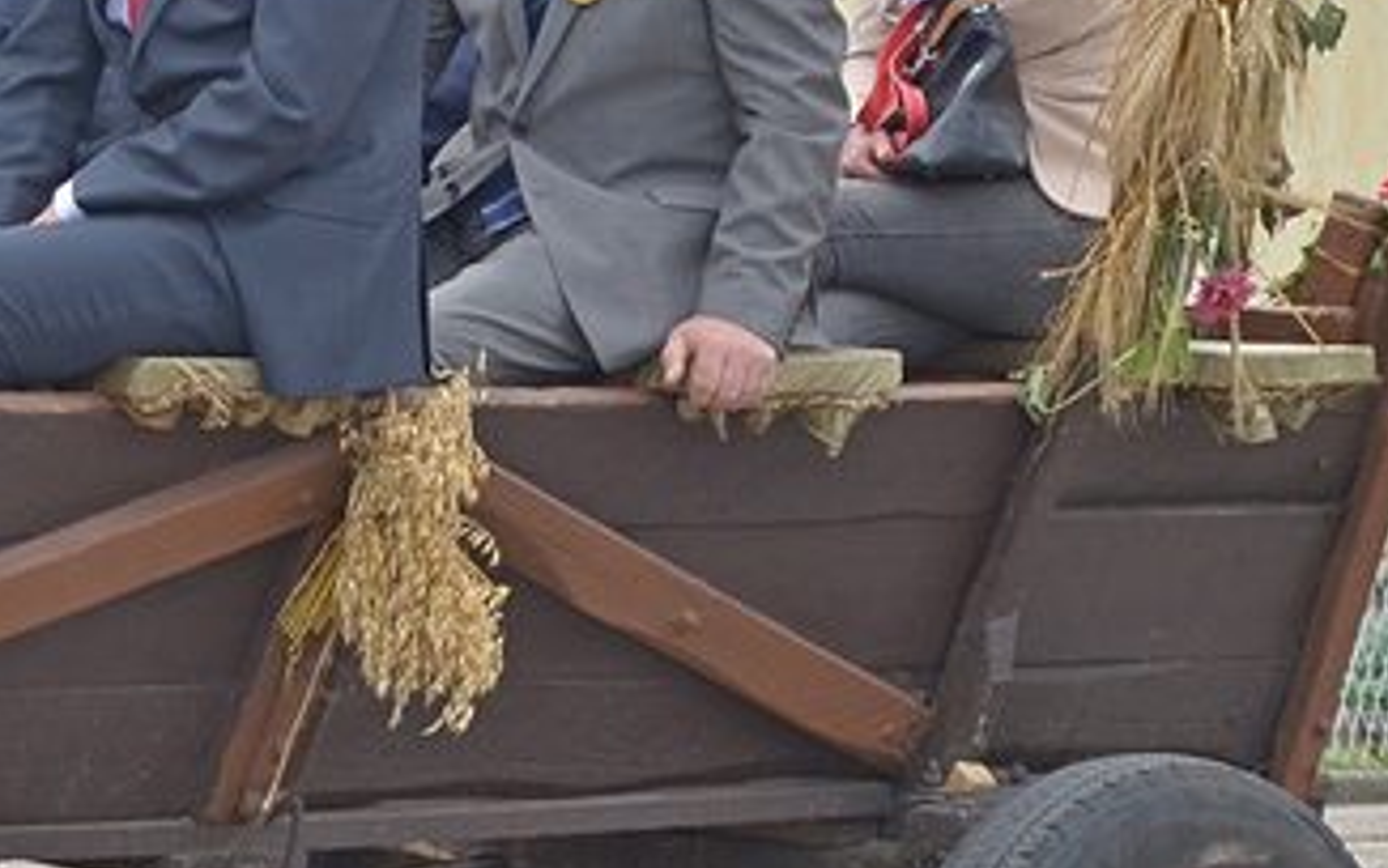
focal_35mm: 207
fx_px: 7833
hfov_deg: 10.0
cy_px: -160
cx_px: -243
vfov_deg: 6.3
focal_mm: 52
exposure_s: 1/320
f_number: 9
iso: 500
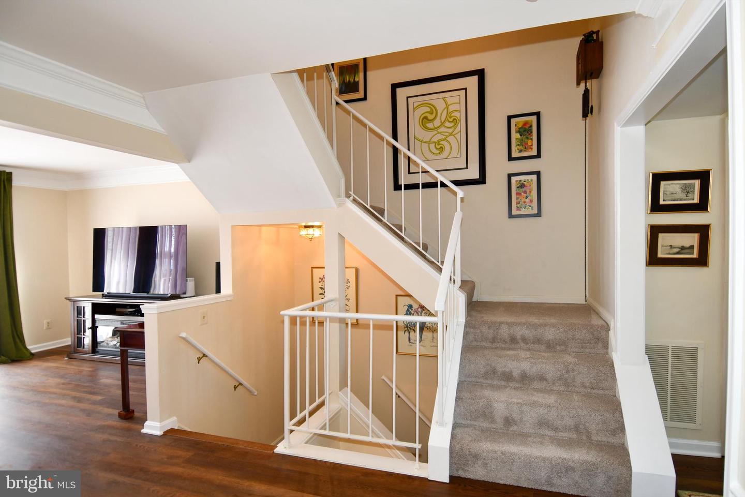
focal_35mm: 18
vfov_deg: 67.4
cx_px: 372
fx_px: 372
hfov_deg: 90.0
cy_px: 248
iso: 360
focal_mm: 12
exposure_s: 1/60
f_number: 4
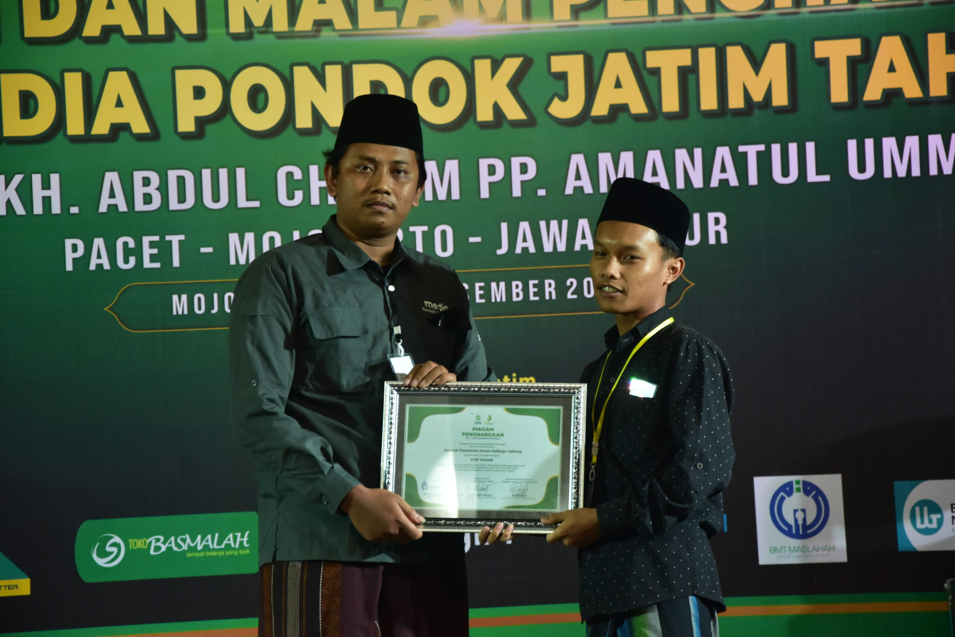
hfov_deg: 15.2
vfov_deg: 10.2
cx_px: 478
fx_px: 3581
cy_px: 318
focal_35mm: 135
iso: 800
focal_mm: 90
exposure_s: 1/80
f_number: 5.6
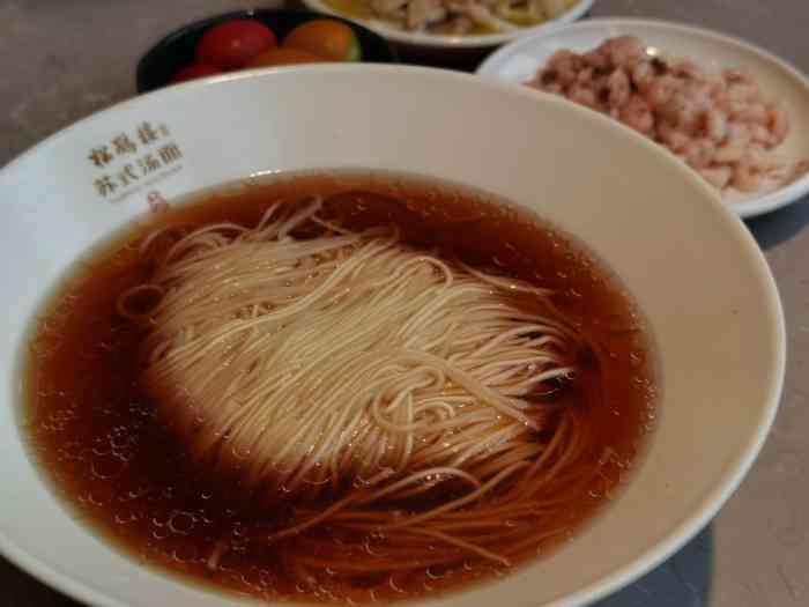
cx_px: 404
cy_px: 304
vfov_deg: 27.0
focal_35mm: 54
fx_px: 1262
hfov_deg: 35.5
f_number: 4
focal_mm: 6.71
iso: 50
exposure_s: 1/286
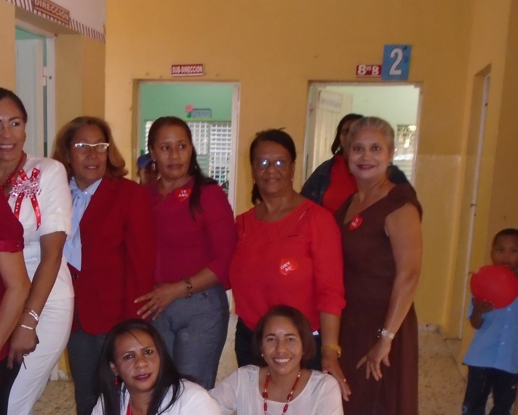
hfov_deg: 36.2
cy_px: 326
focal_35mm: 51
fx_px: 782
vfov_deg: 29.1
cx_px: 167
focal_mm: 5.5
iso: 400
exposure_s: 1/40
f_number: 3.5
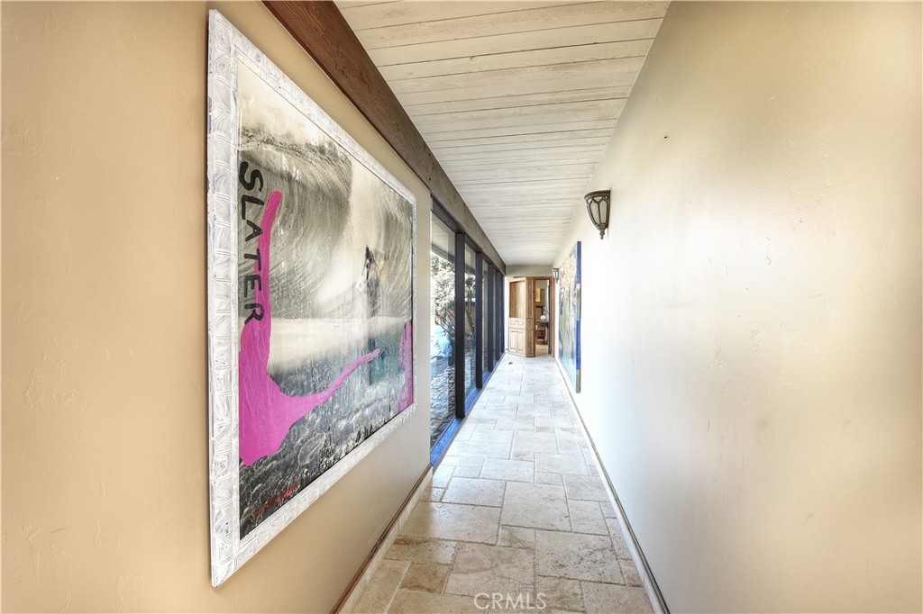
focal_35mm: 15
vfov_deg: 77.3
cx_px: 462
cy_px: 307
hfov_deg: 100.4
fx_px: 384
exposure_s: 1/6
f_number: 8
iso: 100
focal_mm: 10
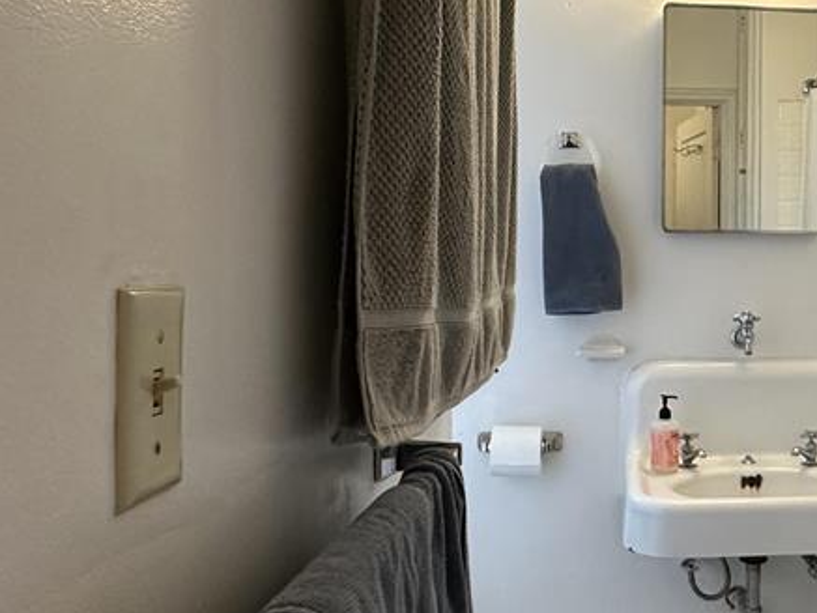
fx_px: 968
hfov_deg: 42.1
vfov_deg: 35.1
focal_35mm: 41
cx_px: 733
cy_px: 284
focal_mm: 2.22
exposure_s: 1/120
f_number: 2.2
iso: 320
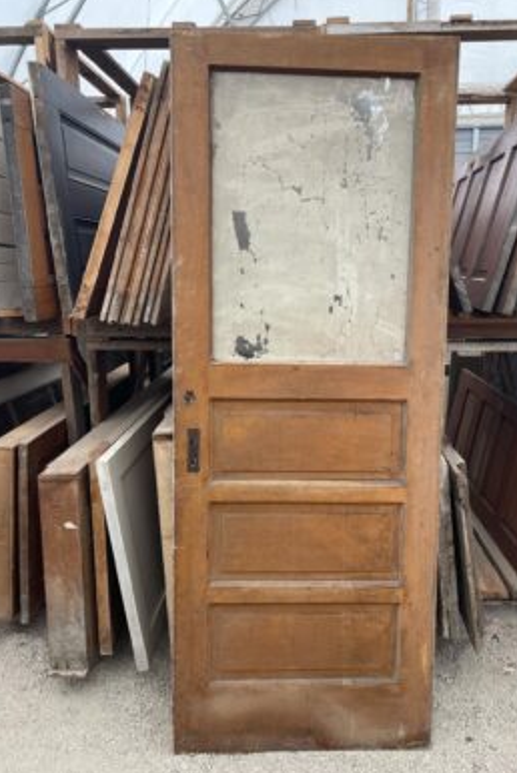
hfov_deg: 46.4
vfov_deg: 65.4
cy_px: 386
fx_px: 602
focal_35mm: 28
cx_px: 291
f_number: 1.6
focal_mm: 4.2
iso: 32
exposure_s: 1/198
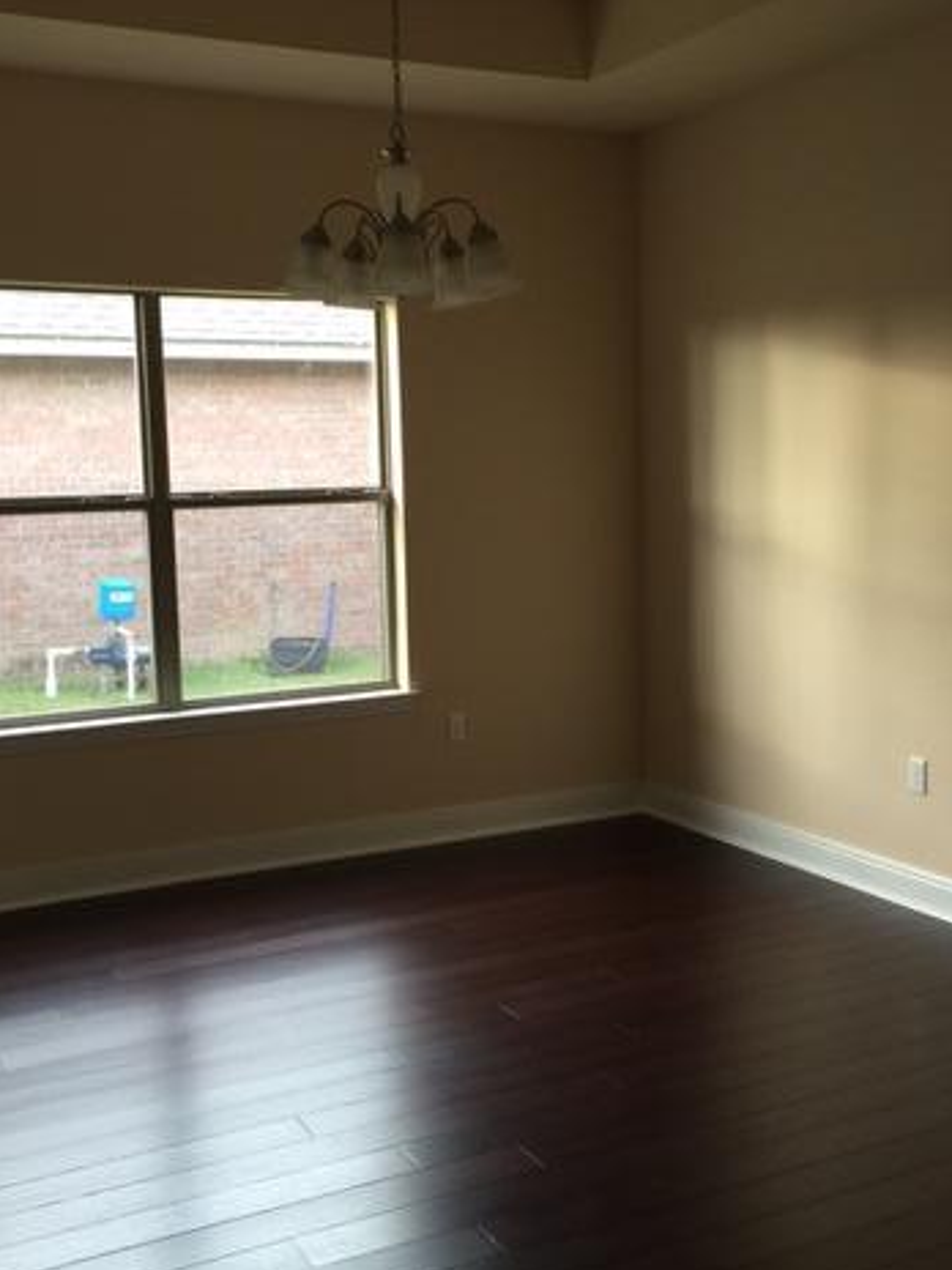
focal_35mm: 40
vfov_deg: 46.8
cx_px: 476
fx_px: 1467
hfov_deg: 36.0
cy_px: 630
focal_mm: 4.15
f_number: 2.2
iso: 40
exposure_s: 1/15
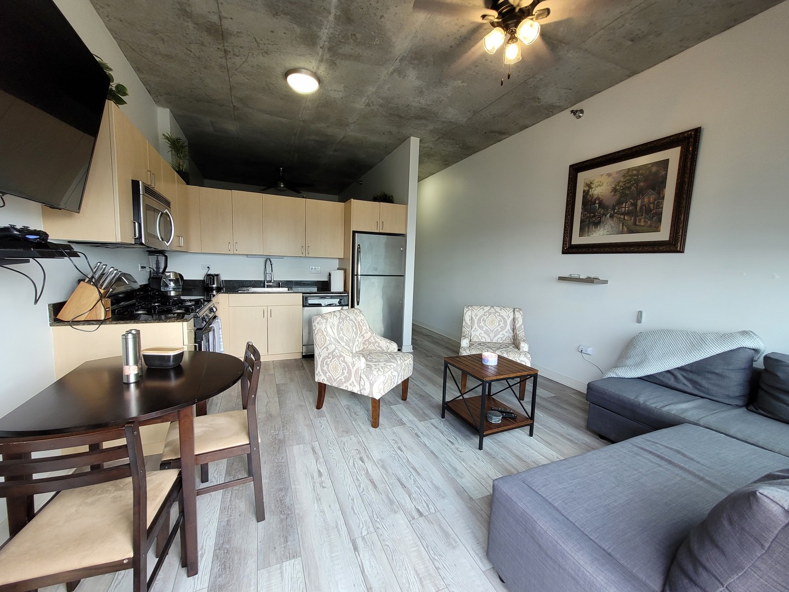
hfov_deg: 106.2
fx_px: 296
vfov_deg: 89.9
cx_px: 394
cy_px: 296
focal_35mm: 13
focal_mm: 1.74
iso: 80
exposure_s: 1/60
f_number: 2.2
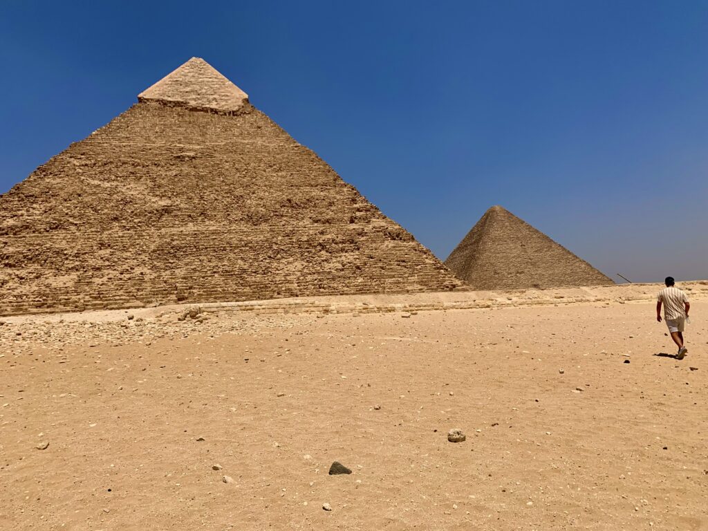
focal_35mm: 26
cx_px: 354
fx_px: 532
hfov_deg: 67.3
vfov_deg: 53.1
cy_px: 266
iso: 25
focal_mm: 4.25
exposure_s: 1/6452
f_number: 1.8
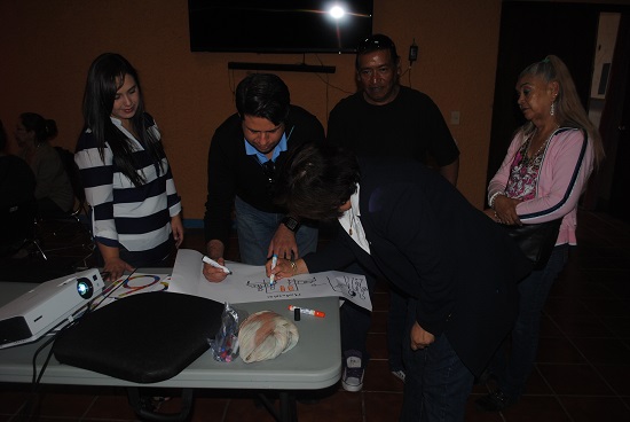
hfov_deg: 61.9
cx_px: 315
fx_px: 526
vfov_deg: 43.7
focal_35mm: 30
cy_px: 211
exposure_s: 1/60
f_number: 3.8
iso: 200
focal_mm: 20
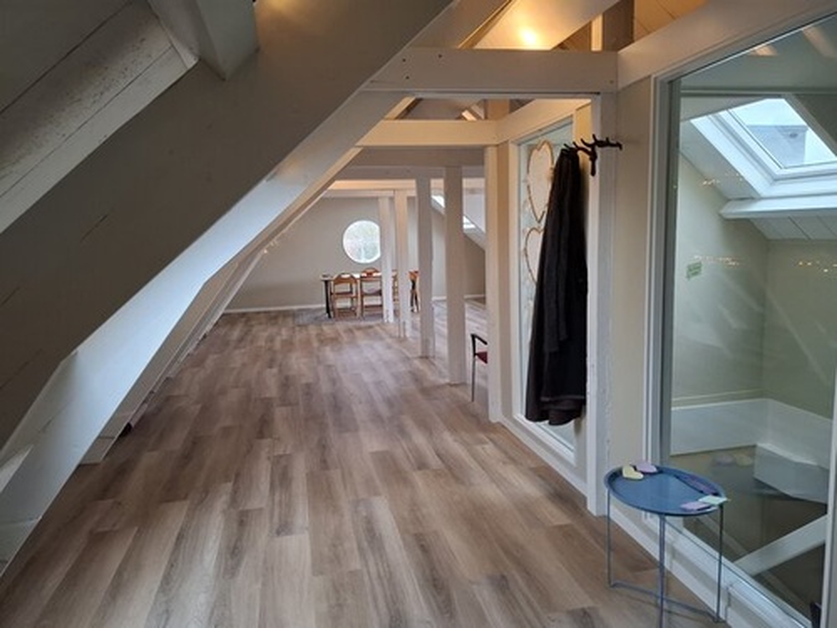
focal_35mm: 23
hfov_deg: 73.9
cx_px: 418
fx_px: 556
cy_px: 314
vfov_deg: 58.9
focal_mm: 5.54
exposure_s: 1/100
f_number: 1.8
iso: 320
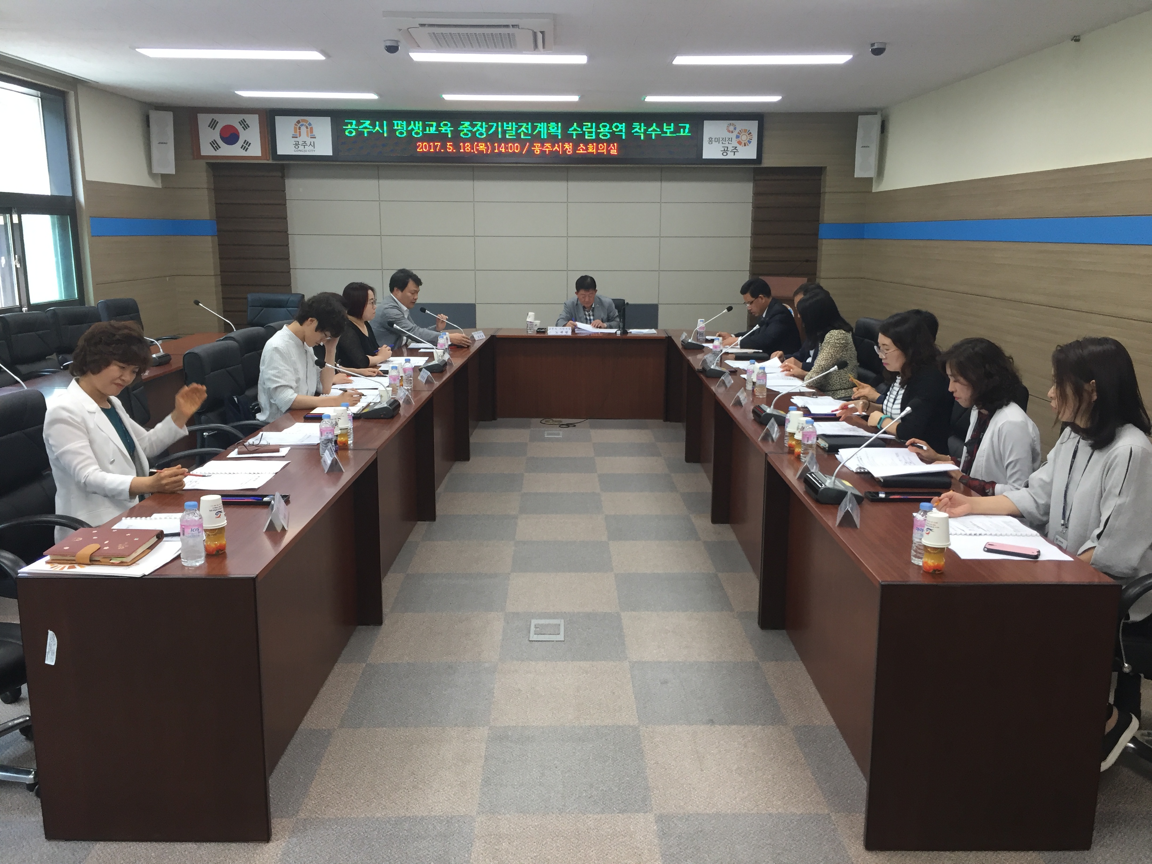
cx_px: 576
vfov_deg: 48.2
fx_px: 965
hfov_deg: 61.7
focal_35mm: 29
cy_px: 432
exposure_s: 1/30
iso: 32
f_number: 2.2
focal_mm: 4.15
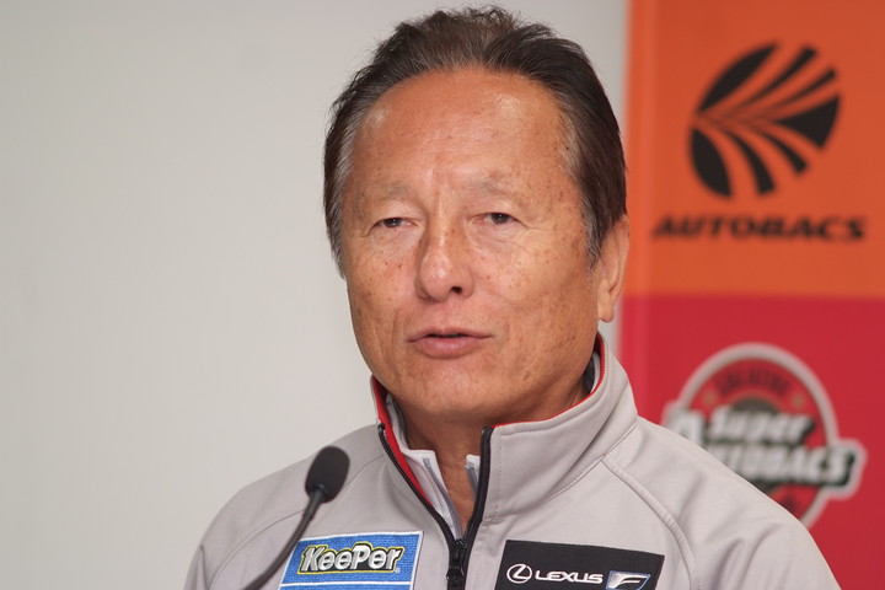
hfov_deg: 7.6
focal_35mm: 270
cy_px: 295
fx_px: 6637
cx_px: 442
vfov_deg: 5.1
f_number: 2.8
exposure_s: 1/250
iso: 400
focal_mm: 180
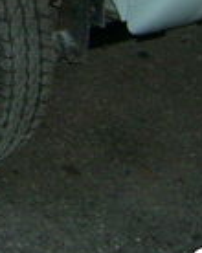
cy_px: -165
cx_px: -83
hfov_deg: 9.5
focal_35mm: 159
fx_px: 1191
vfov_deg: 11.5
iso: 100
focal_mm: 5.95
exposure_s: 1/60
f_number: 2.8
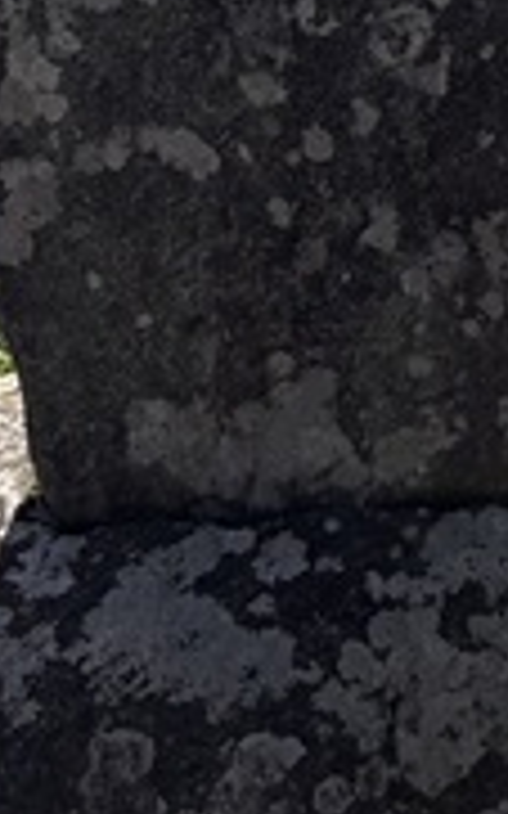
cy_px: -468
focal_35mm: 122
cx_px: 670
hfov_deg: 10.5
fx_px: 2705
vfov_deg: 15.5
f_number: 1.5
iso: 50
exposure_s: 1/2083
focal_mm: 5.7
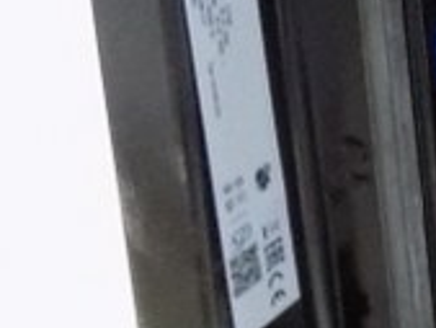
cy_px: -145
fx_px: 1752
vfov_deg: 10.4
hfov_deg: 10.2
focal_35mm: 139
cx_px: 1316
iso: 400
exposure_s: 1/13
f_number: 3.1
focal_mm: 4
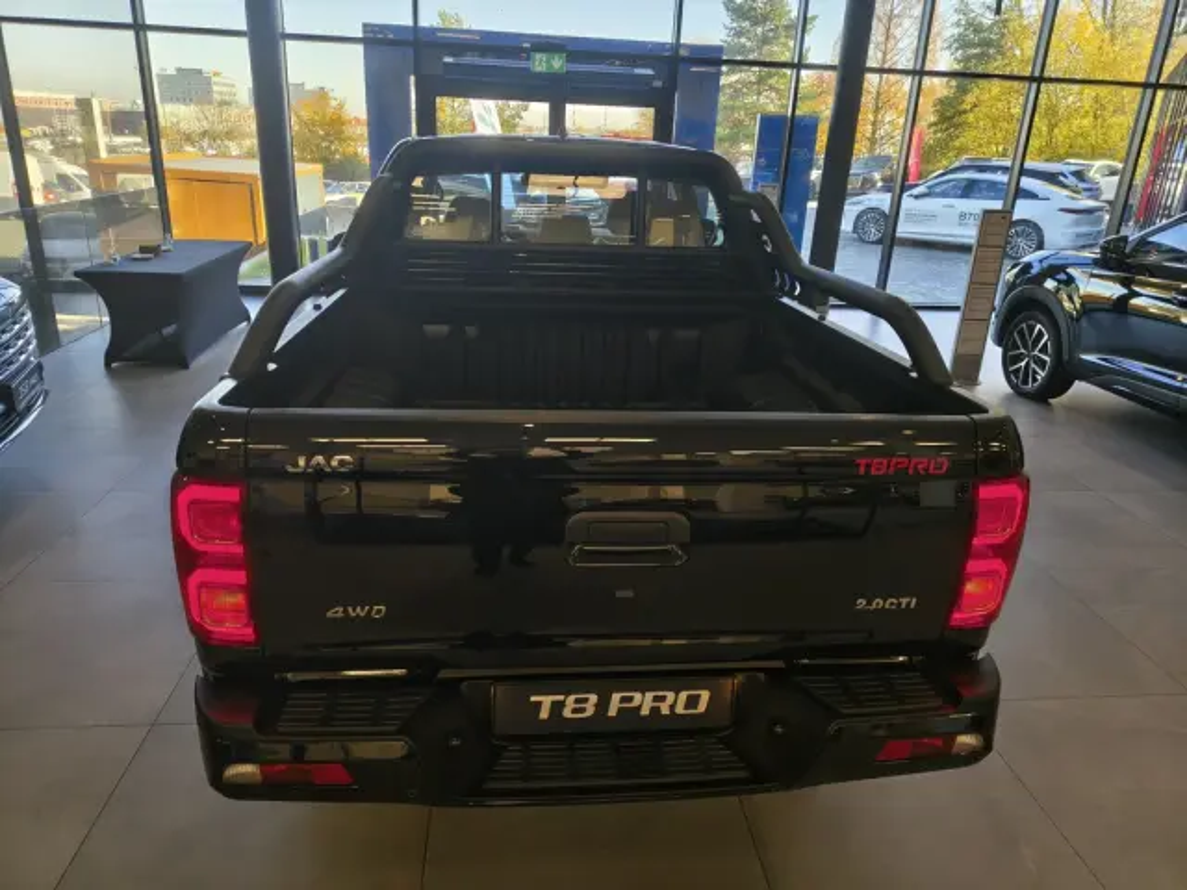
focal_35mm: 24
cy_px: 445
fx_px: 823
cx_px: 594
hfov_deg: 71.6
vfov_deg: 56.8
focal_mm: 5.56
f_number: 1.8
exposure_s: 1/100
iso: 337
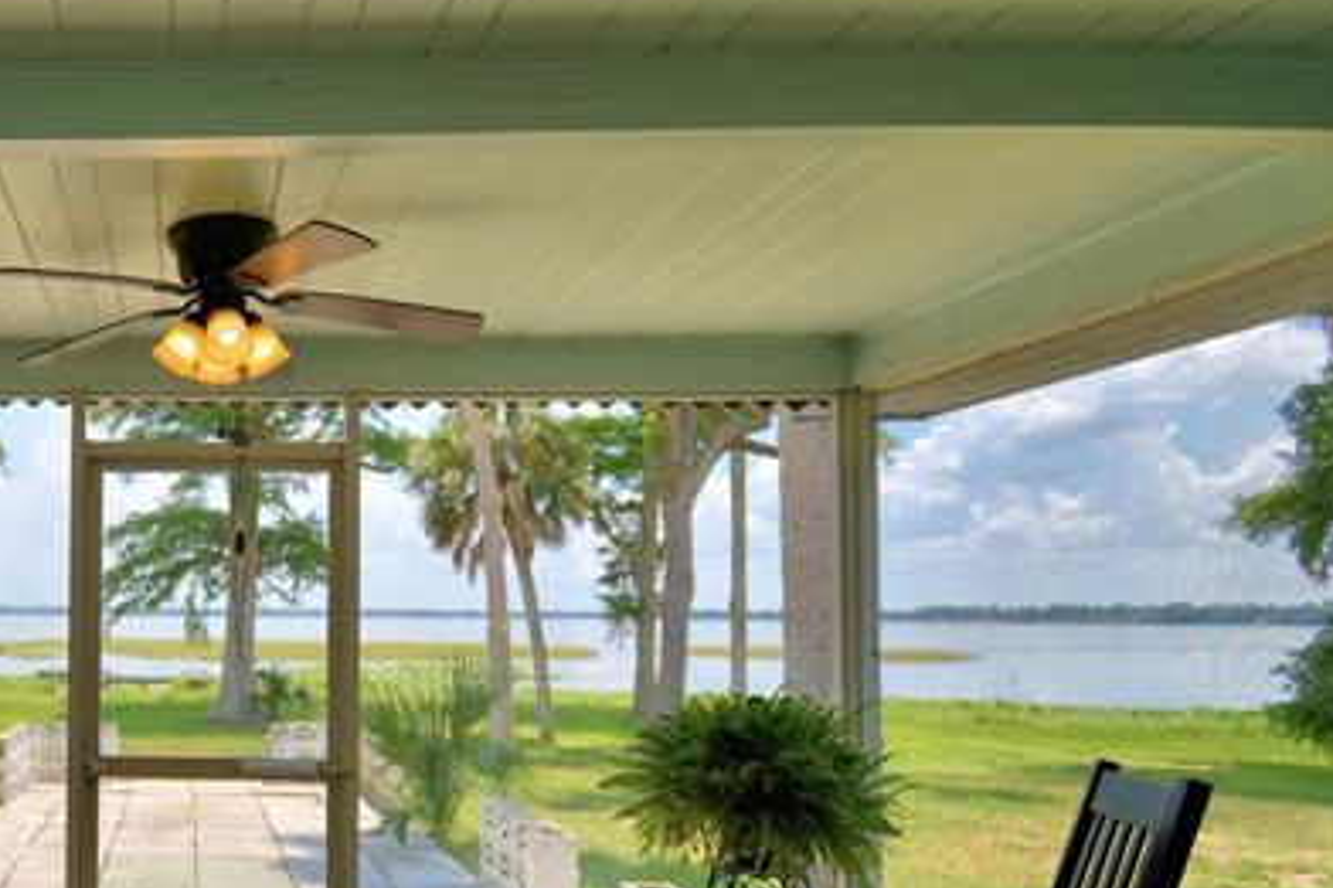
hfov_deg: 58.5
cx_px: 155
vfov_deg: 47.2
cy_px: 583
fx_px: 999
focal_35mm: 27
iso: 110
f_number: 4.5
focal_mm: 10
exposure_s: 1/500
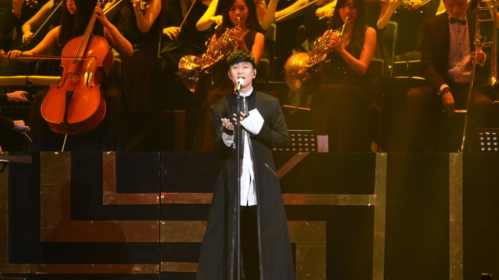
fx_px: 8546
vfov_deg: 1.9
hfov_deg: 3.3
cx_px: 249
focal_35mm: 646
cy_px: 159
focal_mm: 410
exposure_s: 1/125
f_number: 5.6
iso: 3200
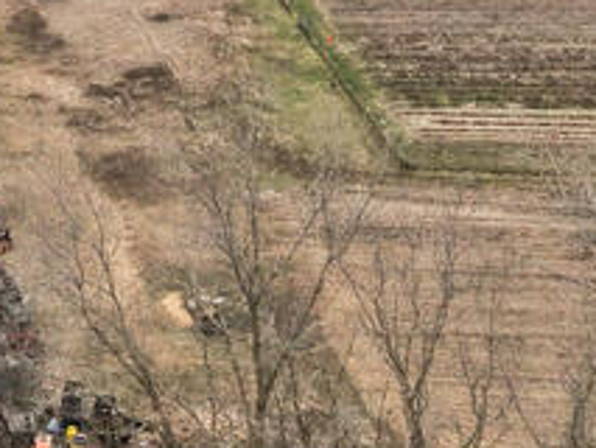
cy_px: -339
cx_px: -420
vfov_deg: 10.4
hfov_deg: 13.4
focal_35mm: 135
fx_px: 2326
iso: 170
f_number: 1.8
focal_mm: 8.67
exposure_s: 1/800
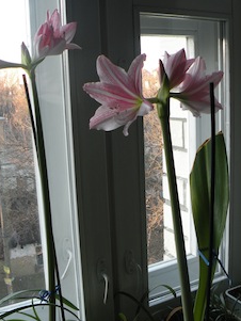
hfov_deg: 35.2
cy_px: 157
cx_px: 119
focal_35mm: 41
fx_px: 380
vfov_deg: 45.8
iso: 65
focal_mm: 4.7
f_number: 2.8
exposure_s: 1/59.7
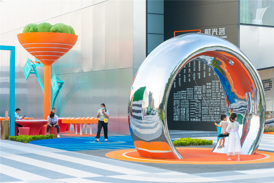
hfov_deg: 28.8
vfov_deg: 19.5
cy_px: 92
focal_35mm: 70
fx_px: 533
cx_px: 137
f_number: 5
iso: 500
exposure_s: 1/500
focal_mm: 70
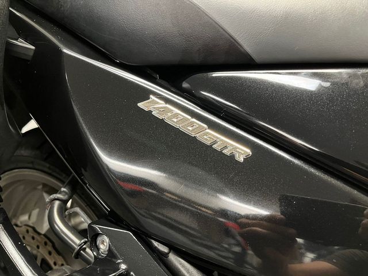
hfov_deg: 67.3
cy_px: 138
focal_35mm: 26
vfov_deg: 53.1
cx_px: 184
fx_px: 276
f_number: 1.6
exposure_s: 1/33
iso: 500
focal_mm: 5.1
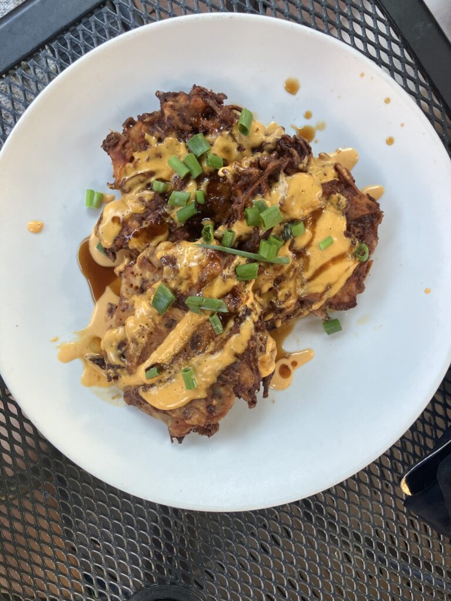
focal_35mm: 28
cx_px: 226
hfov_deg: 49.7
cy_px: 300
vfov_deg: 63.4
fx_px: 486
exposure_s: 1/111
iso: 80
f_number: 1.8
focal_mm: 3.99
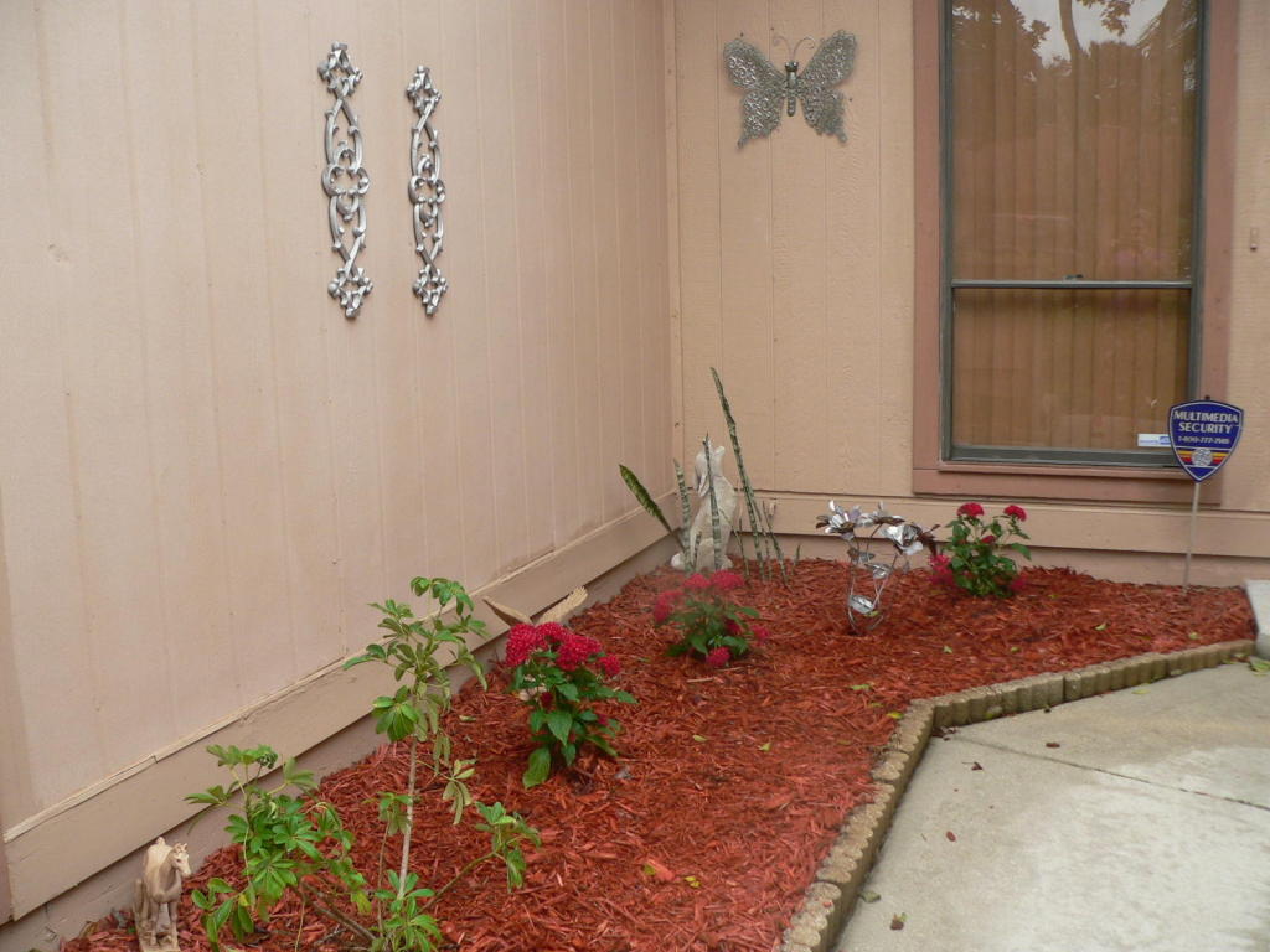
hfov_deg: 51.4
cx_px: 635
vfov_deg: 39.7
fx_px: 1321
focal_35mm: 36
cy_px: 476
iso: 100
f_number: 3.3
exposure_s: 1/200
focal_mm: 6
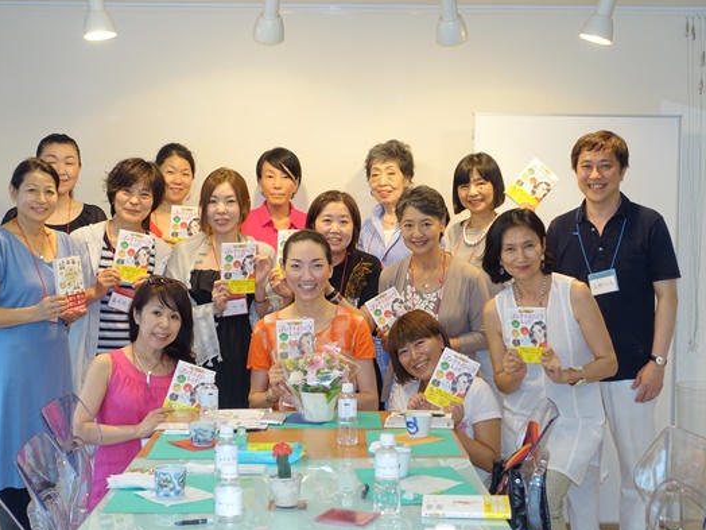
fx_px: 1122
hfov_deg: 34.9
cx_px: 335
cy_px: 267
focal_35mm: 55
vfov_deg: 26.6
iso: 250
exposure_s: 1/50
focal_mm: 18.3
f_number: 2.8
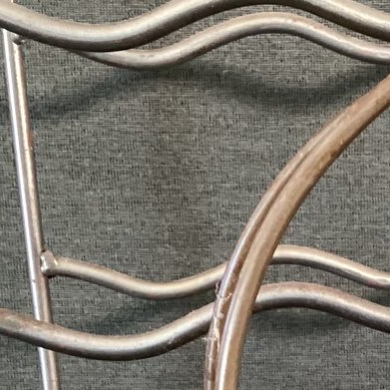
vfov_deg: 15.8
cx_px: 443
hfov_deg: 15.9
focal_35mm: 106
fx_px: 1351
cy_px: 470
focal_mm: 3.3
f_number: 2.4
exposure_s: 1/50
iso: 320
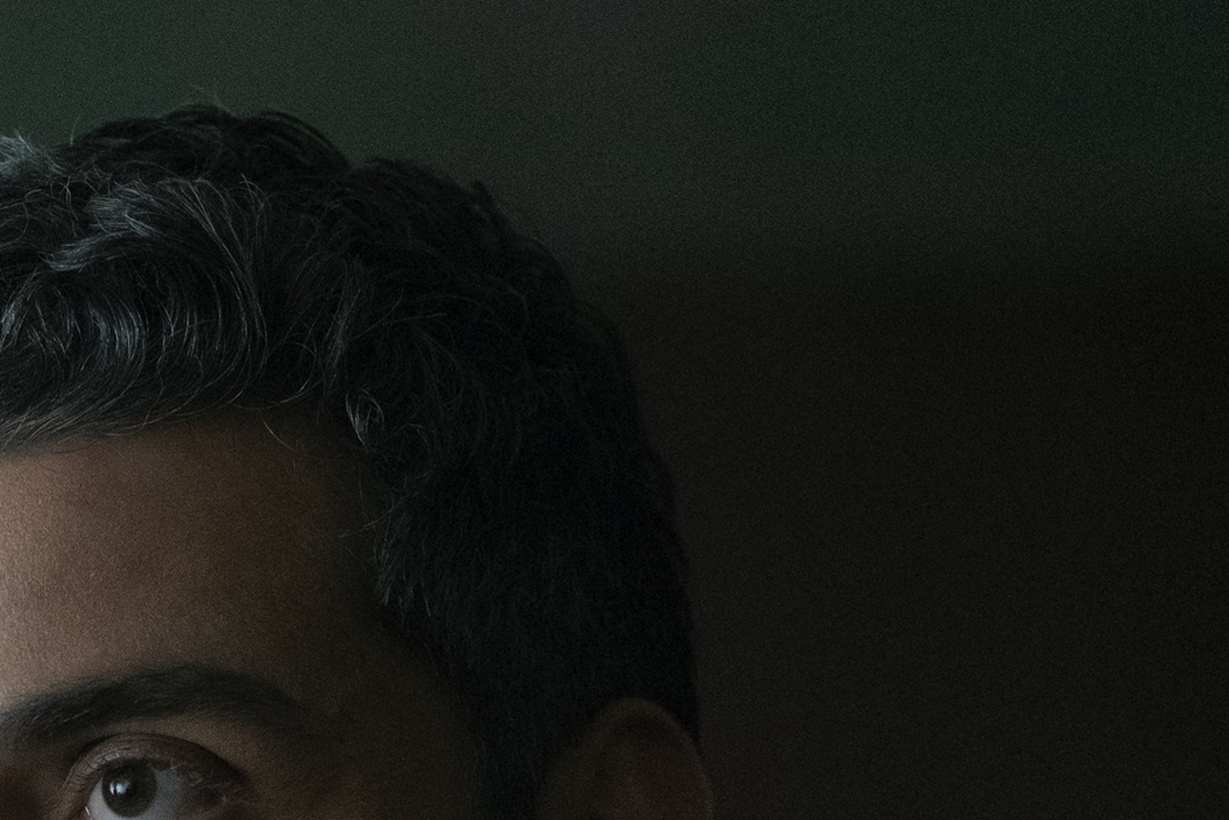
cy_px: 1040
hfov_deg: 3.7
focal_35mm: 561
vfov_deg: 2.4
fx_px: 19150
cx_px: -156
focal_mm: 140
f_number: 2.8
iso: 6400
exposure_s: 1/80
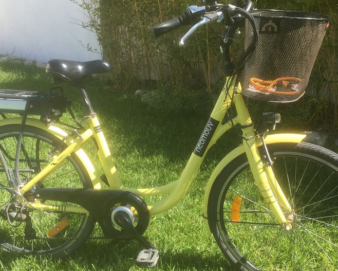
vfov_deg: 34.9
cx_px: 168
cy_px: 148
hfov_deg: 42.9
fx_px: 430
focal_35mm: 43
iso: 25
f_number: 2.2
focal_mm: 4.15
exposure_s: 1/490
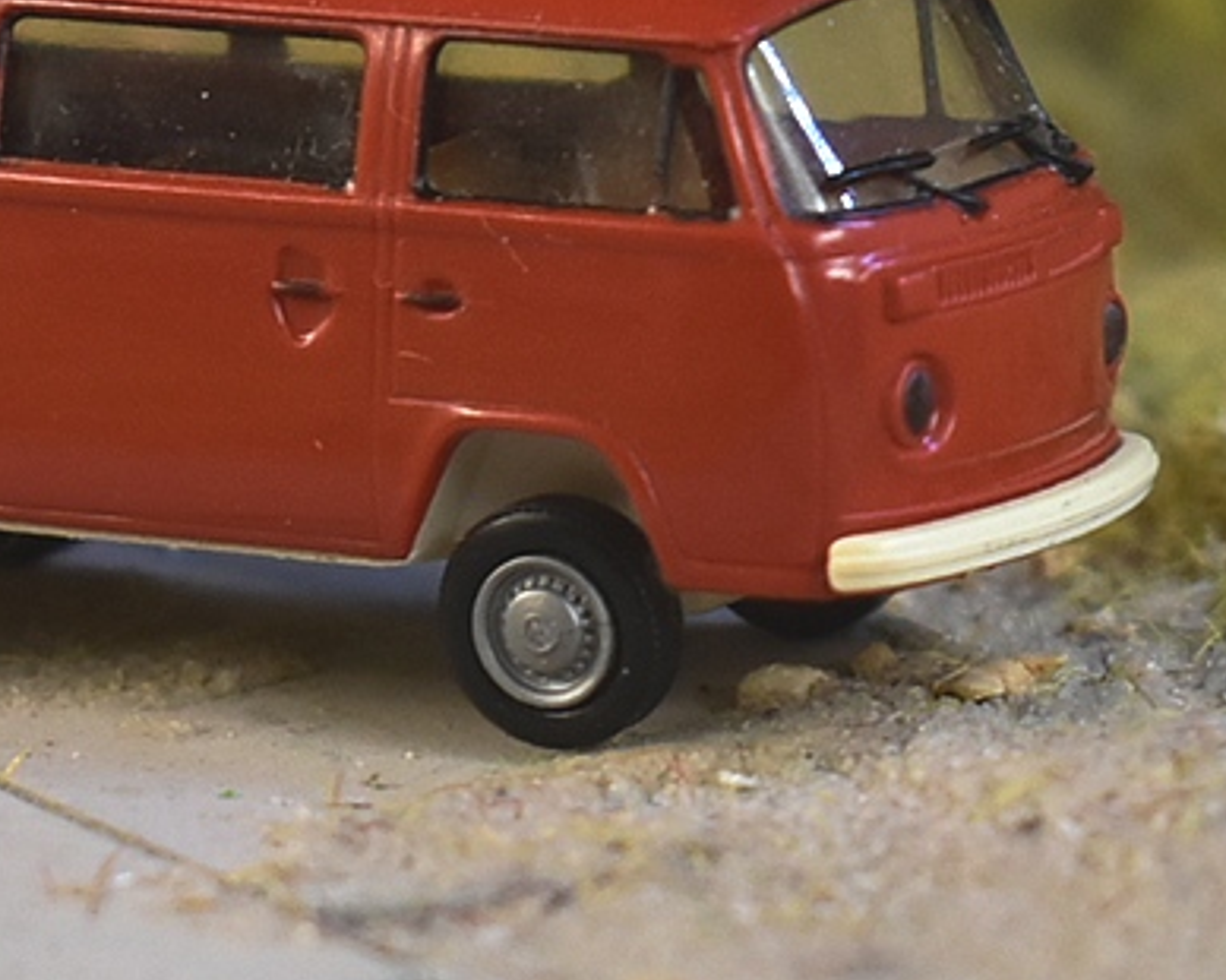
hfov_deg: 12.7
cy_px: 161
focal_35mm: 151
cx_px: 294
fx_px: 5476
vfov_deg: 10.2
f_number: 5.6
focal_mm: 52
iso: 800
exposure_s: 1/60
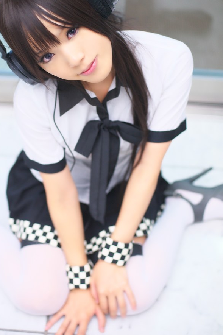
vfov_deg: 32.8
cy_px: 136
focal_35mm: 61
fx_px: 567
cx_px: 88
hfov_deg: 22.2
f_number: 2
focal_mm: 50
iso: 800
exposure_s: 1/160
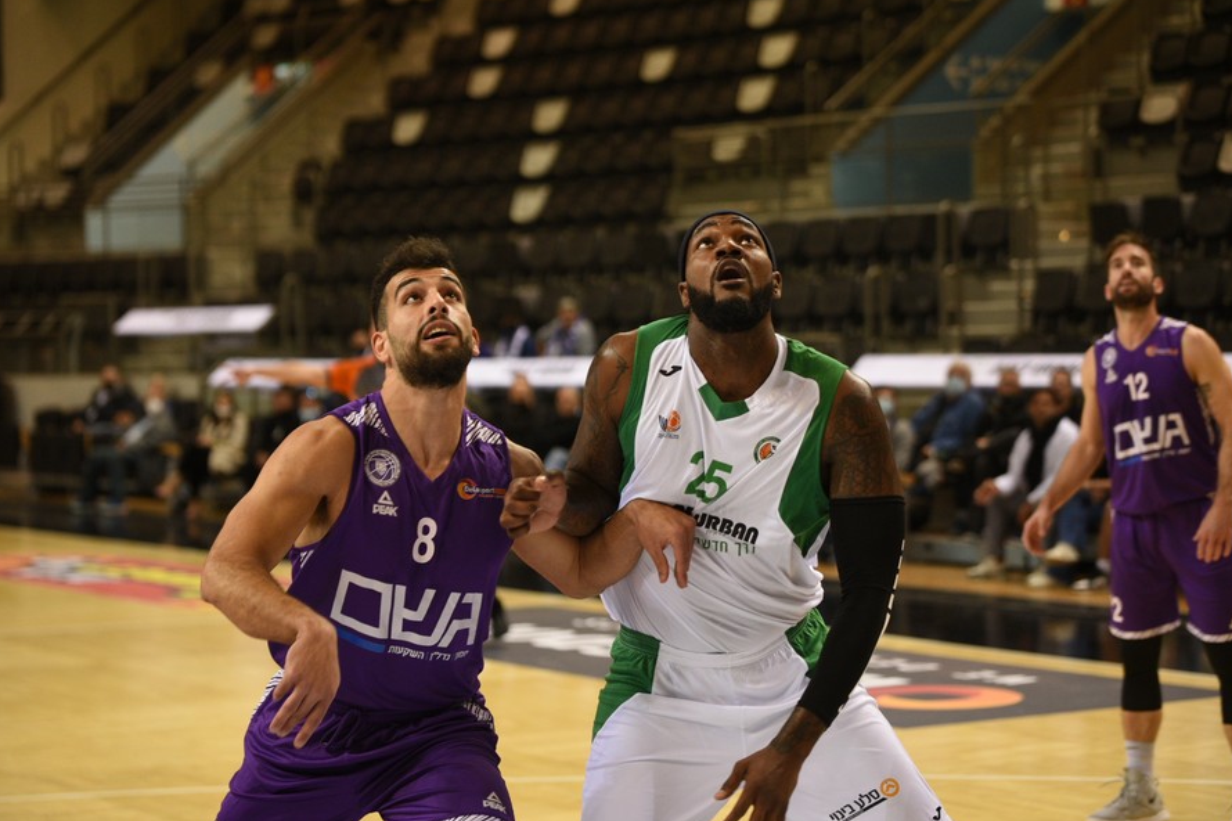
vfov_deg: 15.7
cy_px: 411
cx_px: 619
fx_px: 2977
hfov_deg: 23.4
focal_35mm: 87
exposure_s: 1/500
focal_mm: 86
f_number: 2.8
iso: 1250
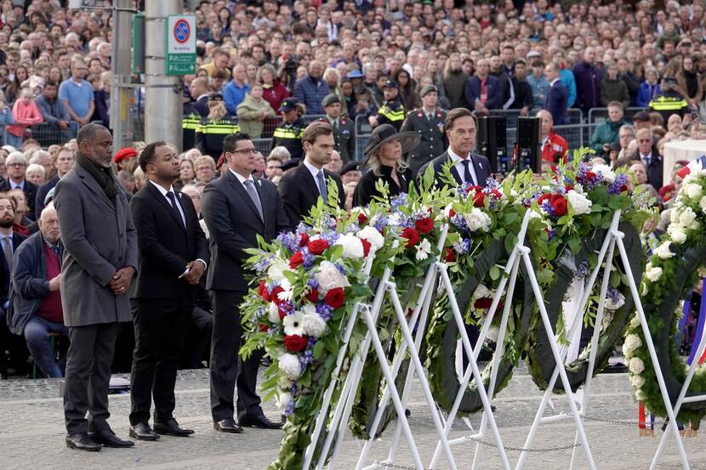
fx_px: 4666
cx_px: 353
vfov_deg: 5.8
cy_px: 235
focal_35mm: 238
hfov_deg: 8.7
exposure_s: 1/200
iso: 800
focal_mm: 87.11
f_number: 4
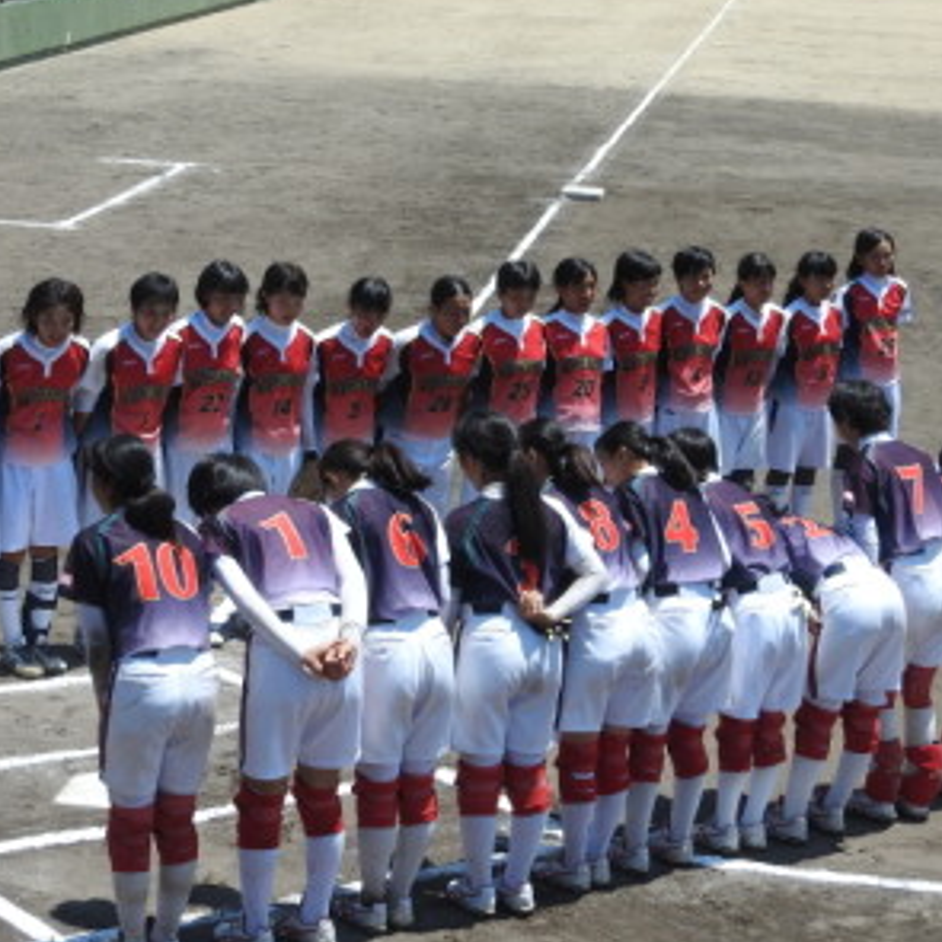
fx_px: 3048
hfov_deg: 17.6
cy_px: 415
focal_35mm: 99
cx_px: 482
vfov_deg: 17.6
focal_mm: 9.9
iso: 100
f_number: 4
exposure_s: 1/800
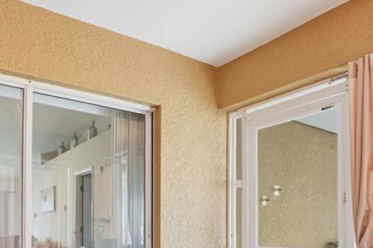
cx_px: 219
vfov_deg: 35.6
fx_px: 352
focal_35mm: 34
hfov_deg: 55.5
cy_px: 239
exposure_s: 1/30
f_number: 9
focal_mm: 16
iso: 200
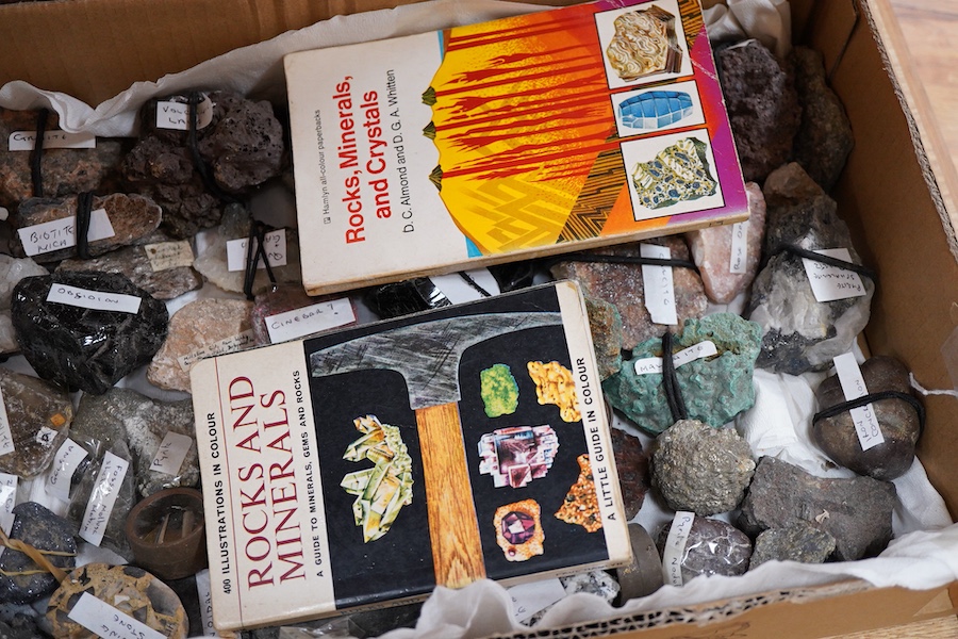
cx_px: 479
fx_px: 1197
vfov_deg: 29.9
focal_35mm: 45
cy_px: 320
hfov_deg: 43.6
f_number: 3.5
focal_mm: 30
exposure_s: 1/125
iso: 1600
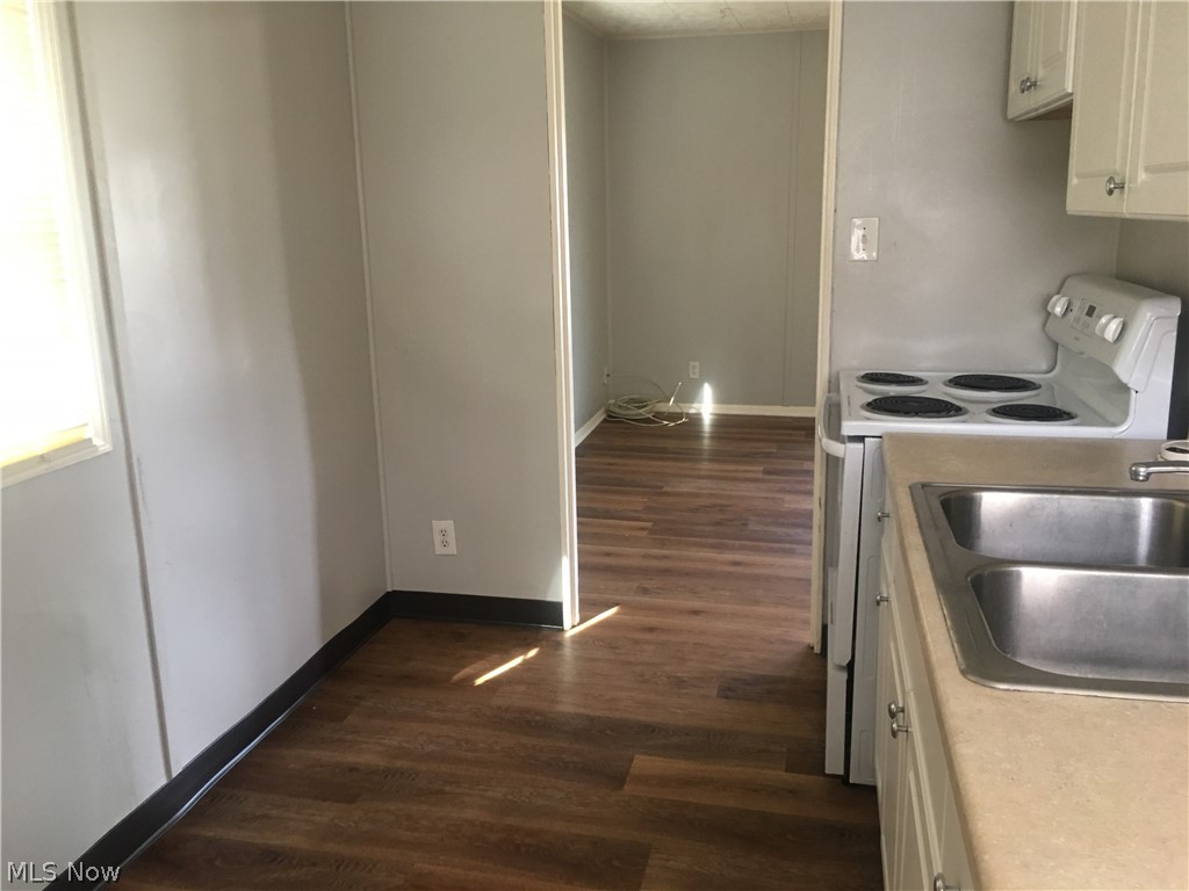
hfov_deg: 61.7
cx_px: 594
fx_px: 996
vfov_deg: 48.2
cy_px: 446
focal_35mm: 29
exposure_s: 1/15
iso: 64
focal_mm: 4.15
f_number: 2.2
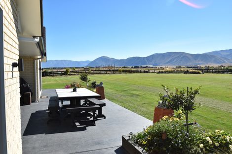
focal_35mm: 27
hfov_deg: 67.4
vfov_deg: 47.9
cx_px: 116
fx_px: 174
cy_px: 77
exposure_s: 1/400
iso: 200
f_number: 10
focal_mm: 18
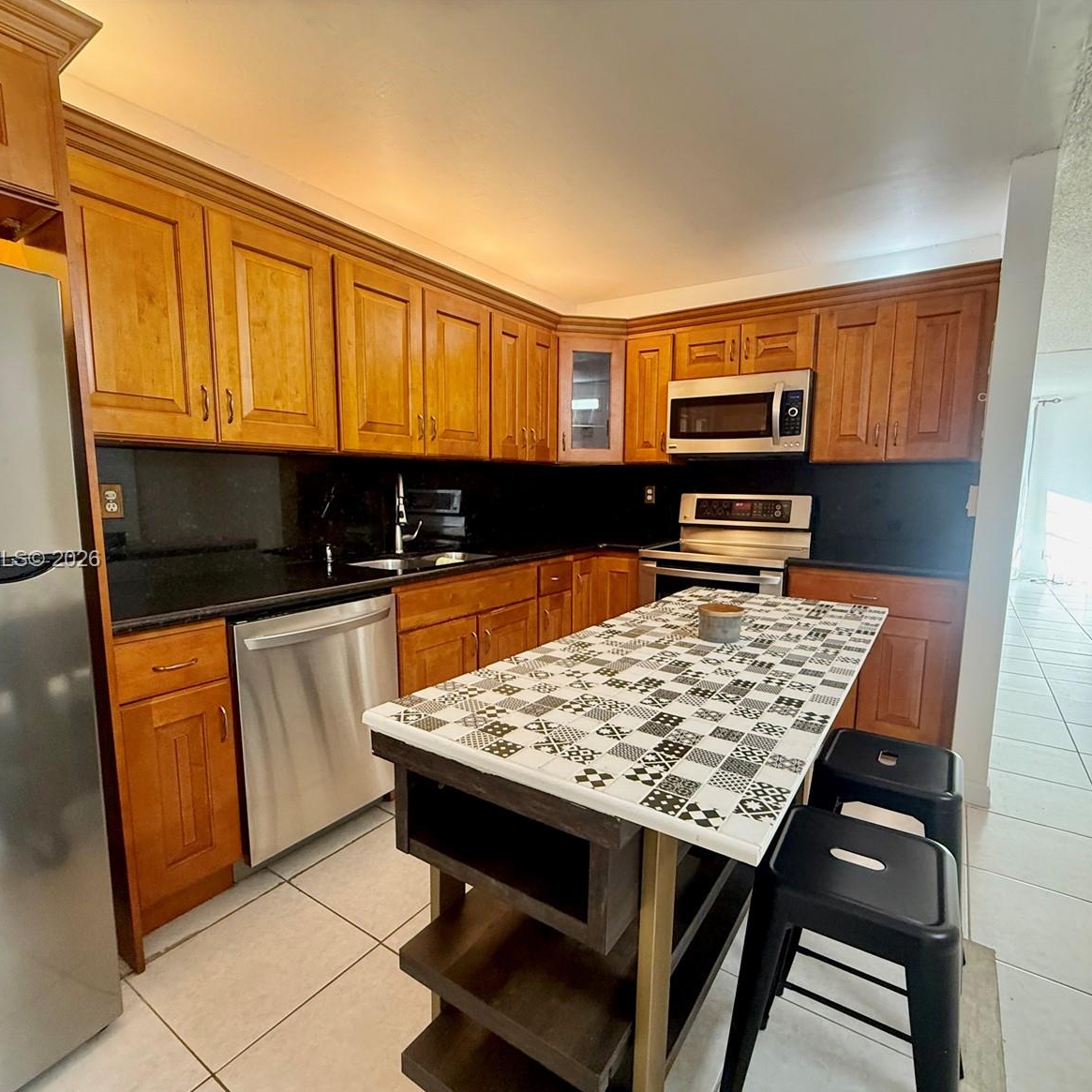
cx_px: 559
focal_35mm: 17
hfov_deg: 84.0
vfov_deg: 83.9
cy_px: 561
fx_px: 607
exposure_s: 1/60
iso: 400
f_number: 2.2
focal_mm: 2.22
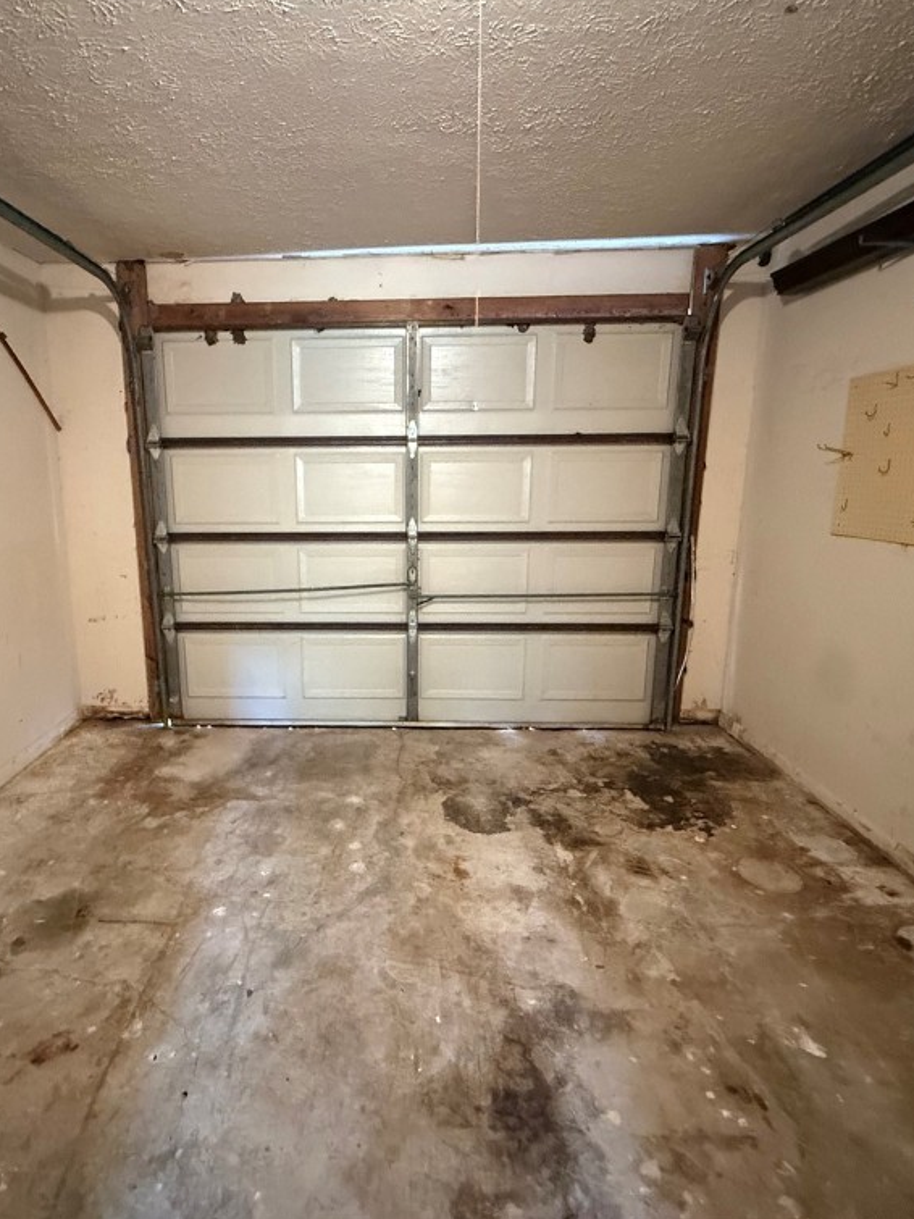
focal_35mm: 19
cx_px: 370
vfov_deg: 84.7
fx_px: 669
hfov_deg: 68.1
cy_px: 605
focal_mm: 2.22
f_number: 2.2
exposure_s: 1/40
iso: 1000
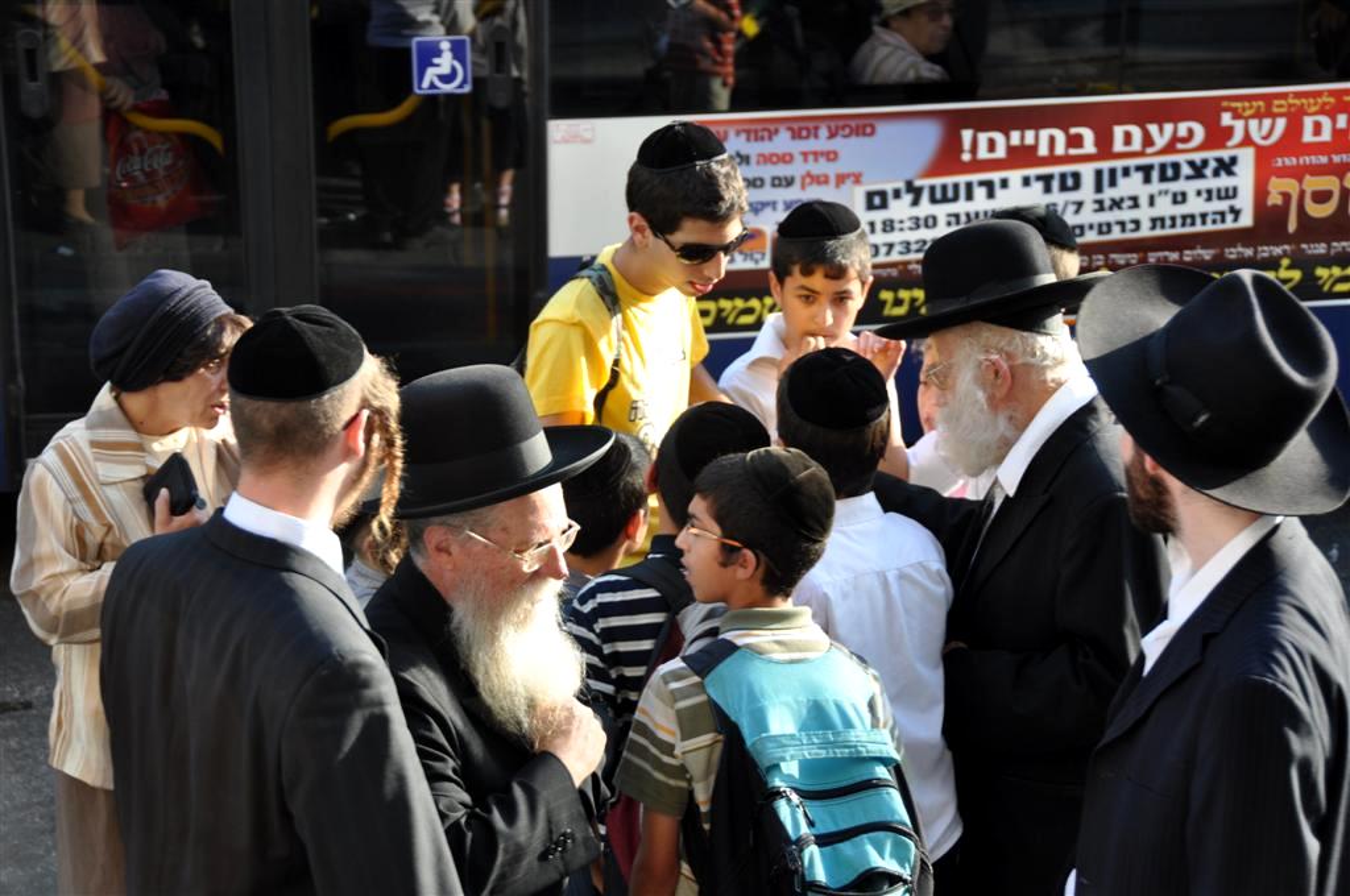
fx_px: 3371
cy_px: 448
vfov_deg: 15.1
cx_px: 675
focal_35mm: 90
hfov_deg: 22.6
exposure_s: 1/160
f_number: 6.3
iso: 200
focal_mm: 60
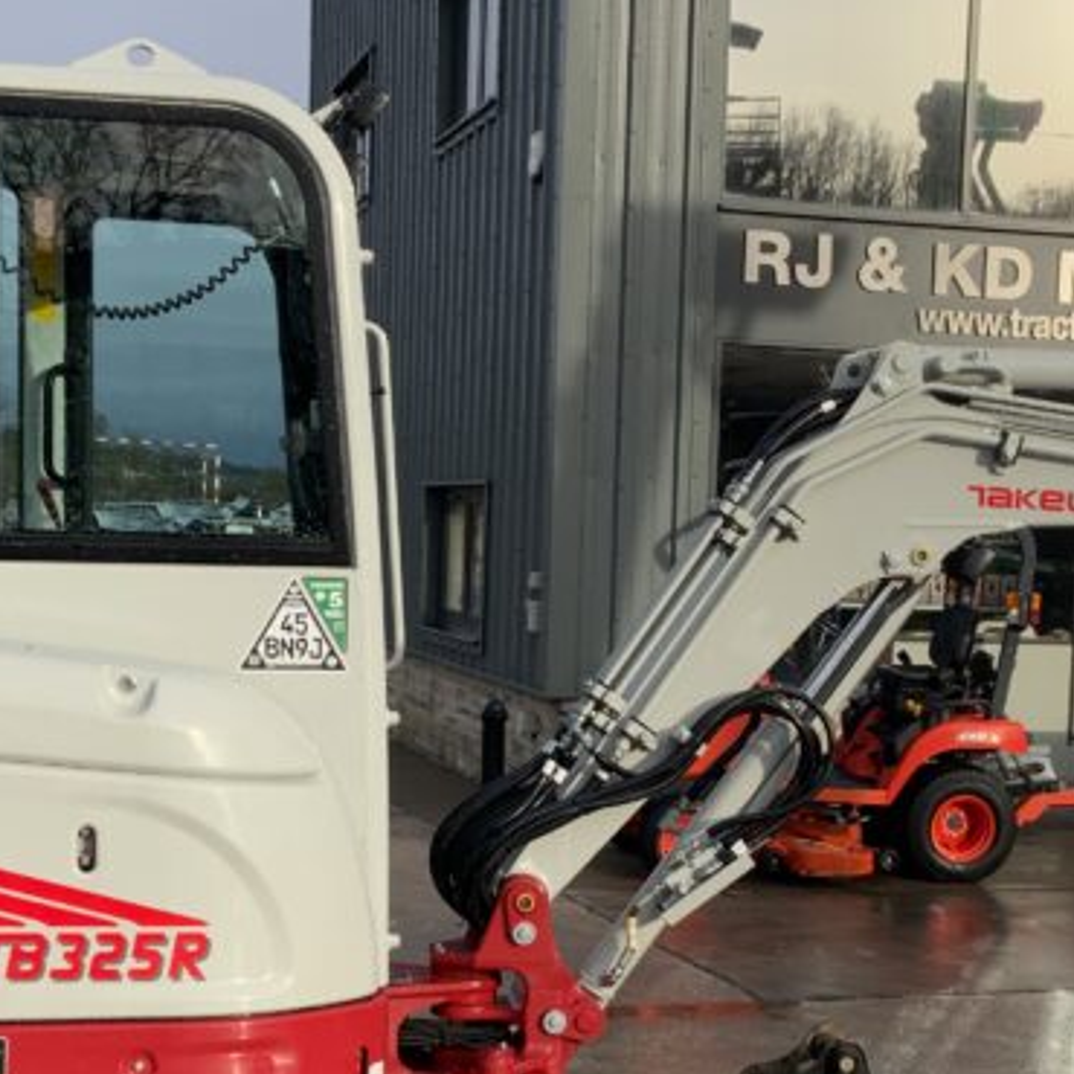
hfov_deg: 24.3
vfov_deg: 24.2
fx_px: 2492
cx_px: 671
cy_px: 711
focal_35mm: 71
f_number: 1.8
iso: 16
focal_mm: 3
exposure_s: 1/1121
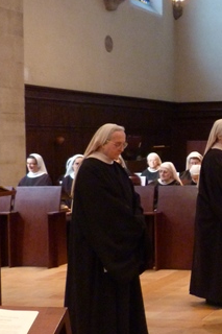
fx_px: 722
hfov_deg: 16.0
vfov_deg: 26.0
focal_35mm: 78
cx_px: 332
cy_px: 142
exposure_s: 1/15
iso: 400
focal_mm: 5.3
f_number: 2.9
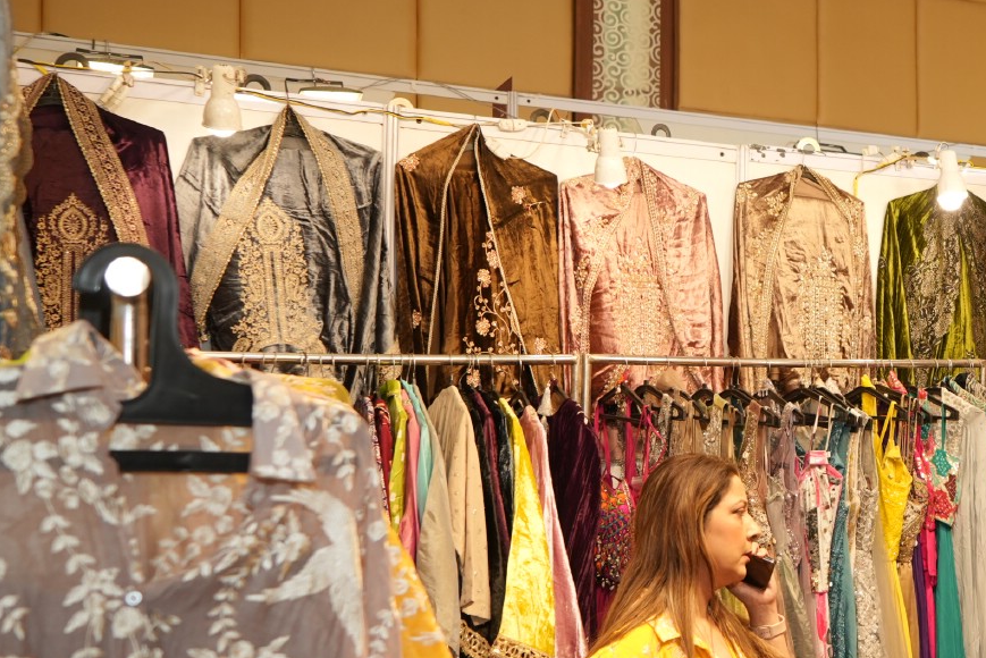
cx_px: 921
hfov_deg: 34.9
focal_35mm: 53
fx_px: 1452
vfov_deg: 25.5
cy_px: 360
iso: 640
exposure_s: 1/160
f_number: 5
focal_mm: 24
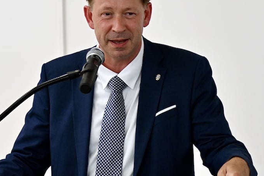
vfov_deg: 12.9
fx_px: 777
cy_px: 92
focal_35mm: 106
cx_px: 99
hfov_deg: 19.2
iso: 160
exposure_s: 1/100
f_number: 2.8
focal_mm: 70
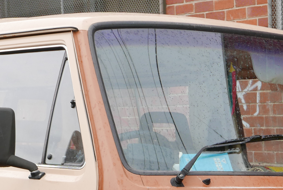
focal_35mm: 148
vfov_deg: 9.1
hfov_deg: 13.8
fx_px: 1165
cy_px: 263
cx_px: 96
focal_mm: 22
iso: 200
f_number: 4.5
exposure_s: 1/125
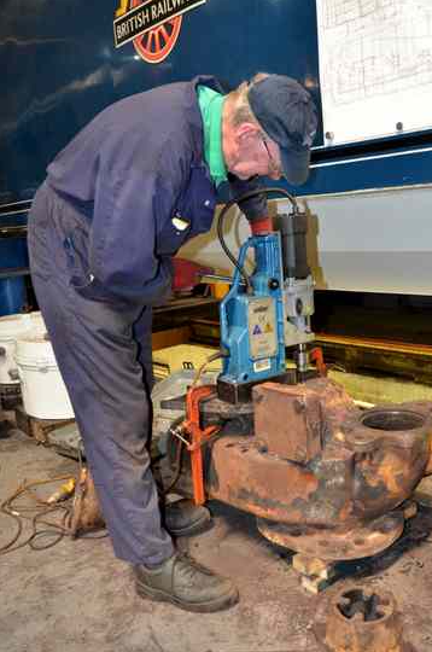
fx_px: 578
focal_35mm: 32
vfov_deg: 58.8
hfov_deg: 40.8
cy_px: 344
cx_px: 253
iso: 1000
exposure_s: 1/60
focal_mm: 18
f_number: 5
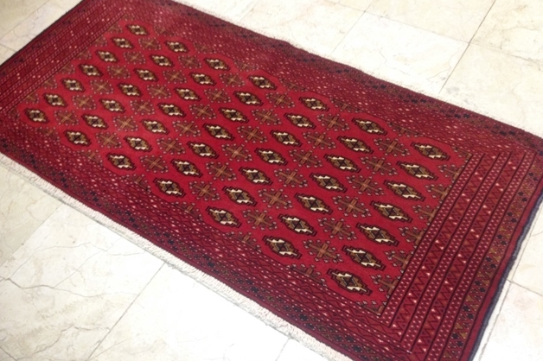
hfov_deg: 54.5
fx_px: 528
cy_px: 176
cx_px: 267
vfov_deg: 37.8
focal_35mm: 35
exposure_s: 1/20
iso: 160
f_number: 2.4
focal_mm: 4.12
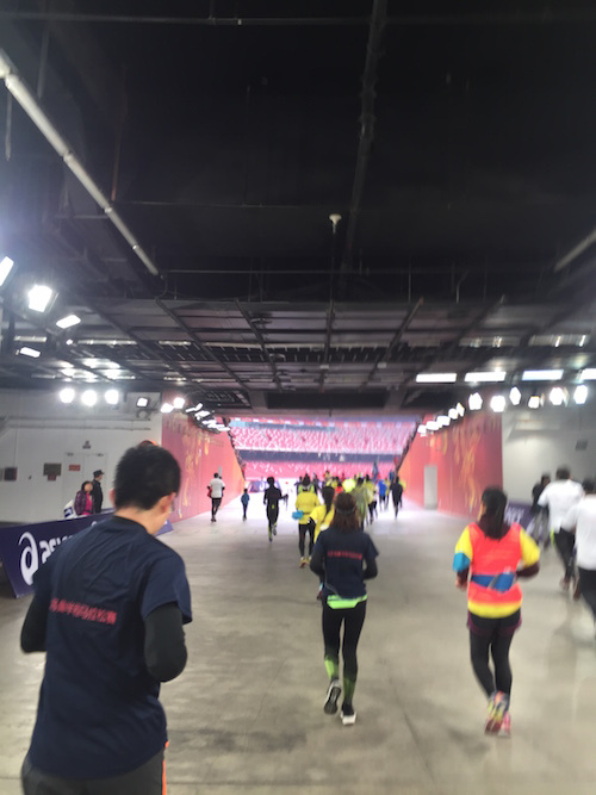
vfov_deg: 61.7
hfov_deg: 48.2
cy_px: 398
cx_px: 298
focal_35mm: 29
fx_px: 666
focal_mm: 4.15
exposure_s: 1/100
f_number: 2.2
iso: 50
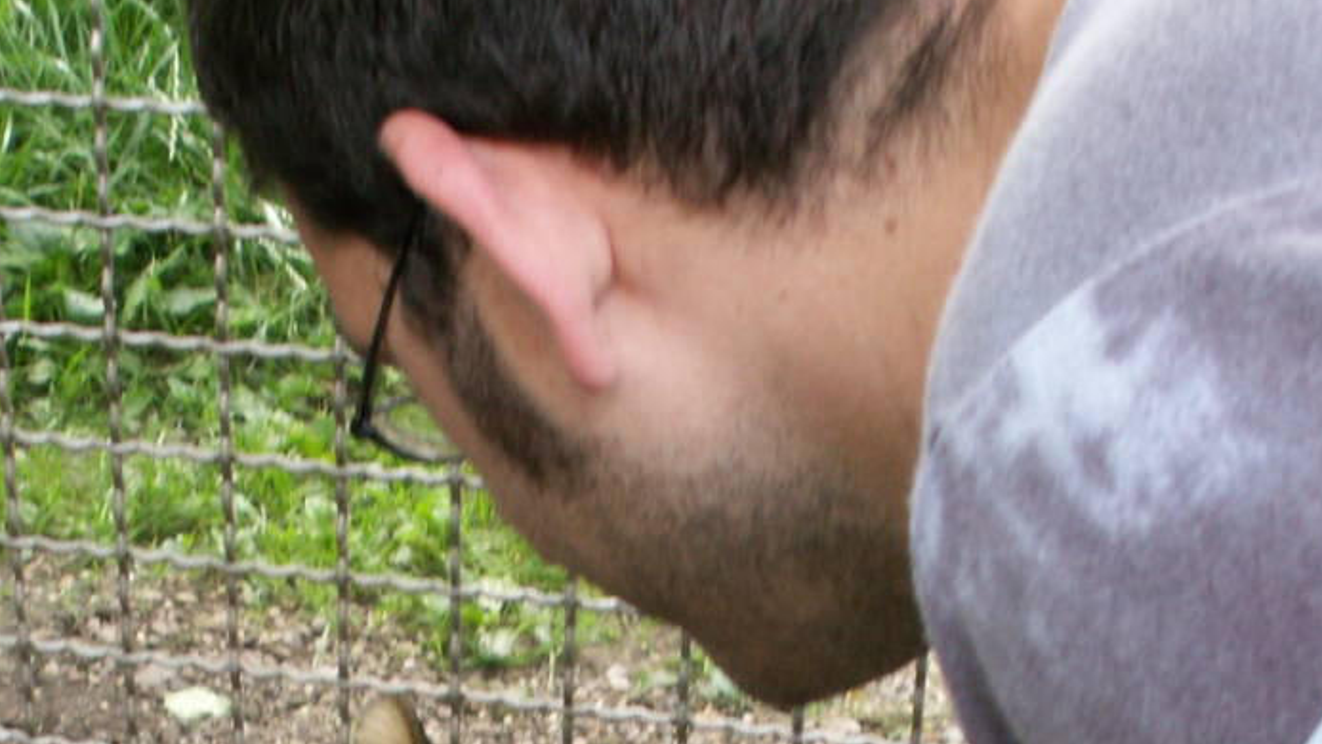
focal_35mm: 88
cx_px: 488
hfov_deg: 24.1
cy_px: 1129
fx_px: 3085
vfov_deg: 13.0
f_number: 2.8
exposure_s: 1/40
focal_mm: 5.86
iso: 64
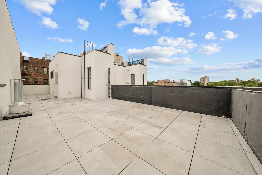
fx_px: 87
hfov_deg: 112.6
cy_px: 88
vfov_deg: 90.0
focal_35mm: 12
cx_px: 131
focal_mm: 12
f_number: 9
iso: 100
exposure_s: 1/80
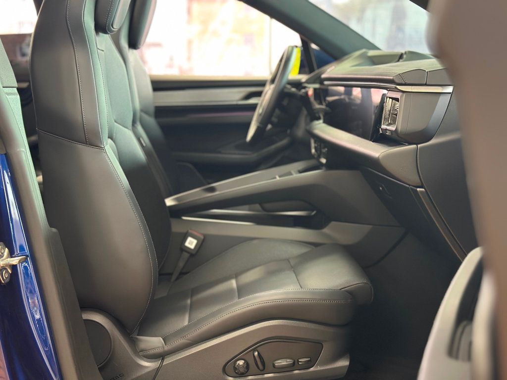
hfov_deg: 39.7
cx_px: 254
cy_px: 190
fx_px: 703
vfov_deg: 30.3
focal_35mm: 48
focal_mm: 6.86
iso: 320
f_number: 1.78
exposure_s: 1/40
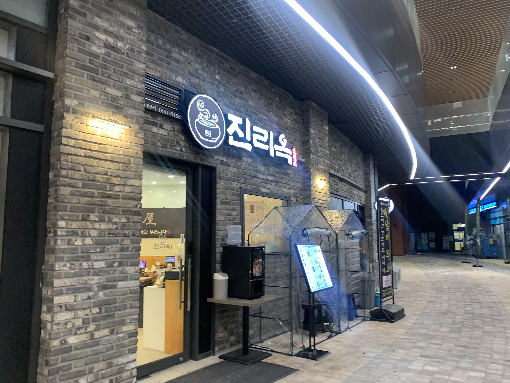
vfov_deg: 53.1
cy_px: 192
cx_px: 255
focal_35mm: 26
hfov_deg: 67.3
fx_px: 383
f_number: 1.8
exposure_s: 1/60
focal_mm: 4.25
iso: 200
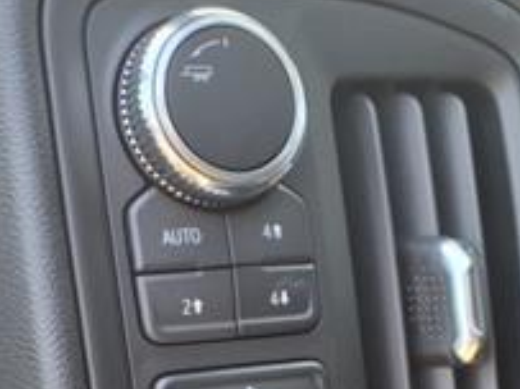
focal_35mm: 85
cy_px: 543
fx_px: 1276
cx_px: 323
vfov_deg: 16.2
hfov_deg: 23.0
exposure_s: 1/128
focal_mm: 3.58
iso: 40
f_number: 1.9
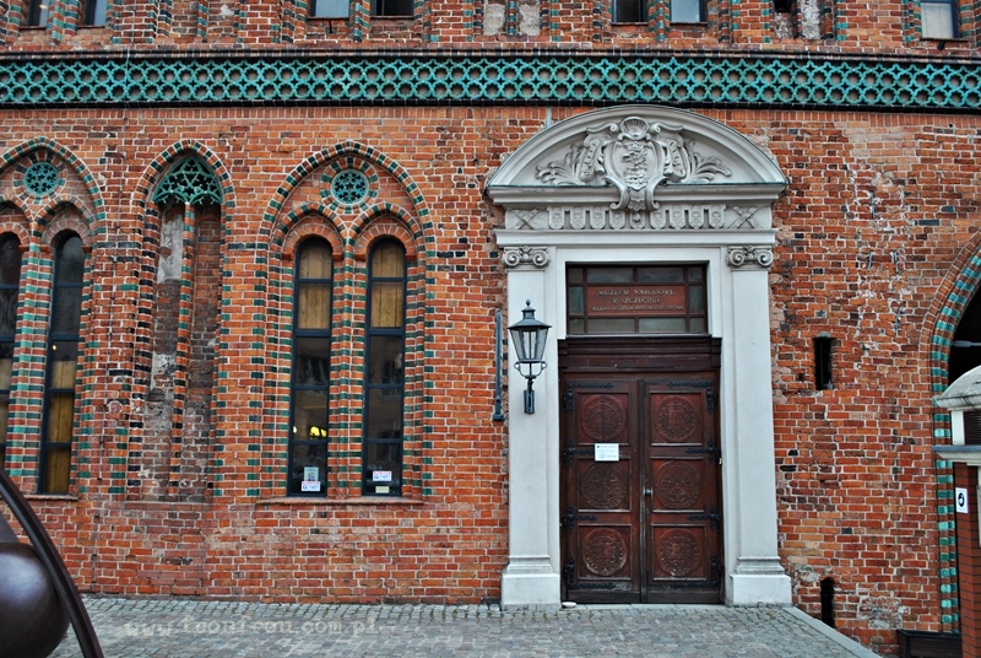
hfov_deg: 53.1
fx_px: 982
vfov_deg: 37.0
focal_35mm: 36
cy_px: 329
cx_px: 490
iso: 160
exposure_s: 1/125
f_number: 5.6
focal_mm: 24
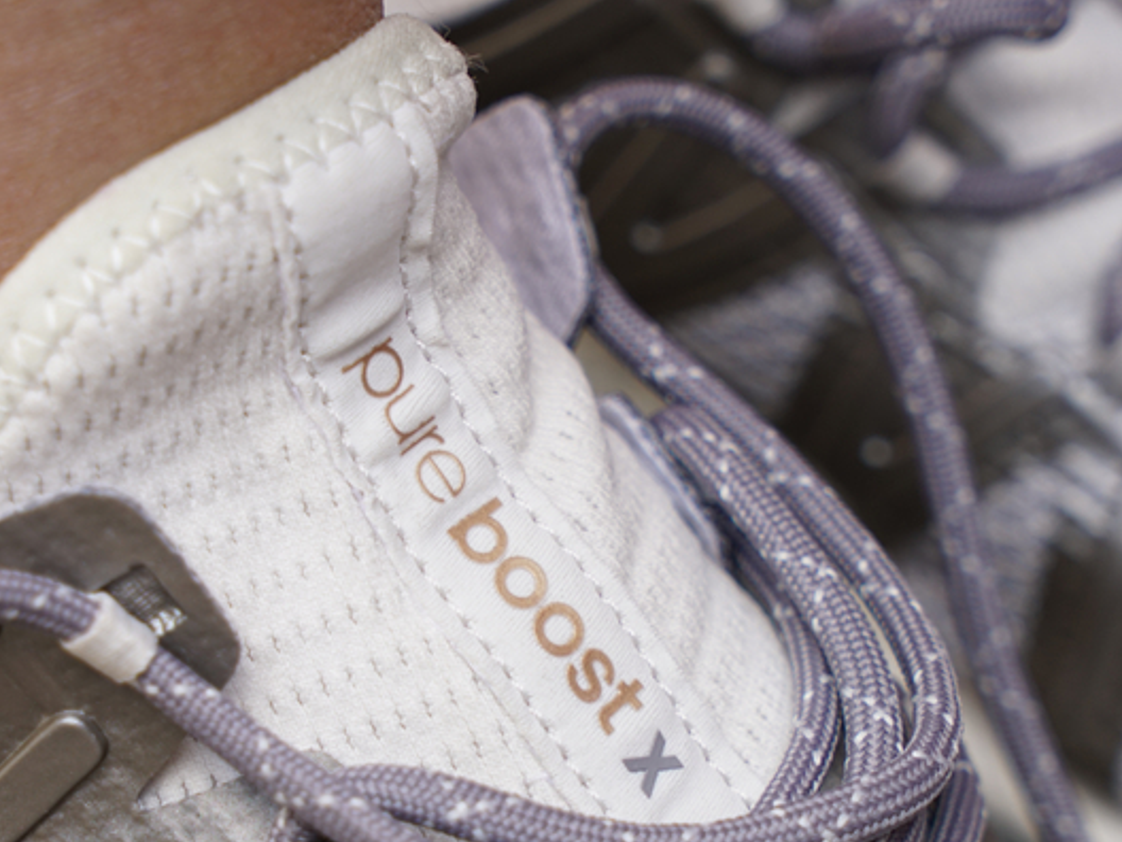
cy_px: 589
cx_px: 521
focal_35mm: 116
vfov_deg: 12.7
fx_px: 3760
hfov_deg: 17.0
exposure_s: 1/250
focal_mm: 70
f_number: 6.3
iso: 500
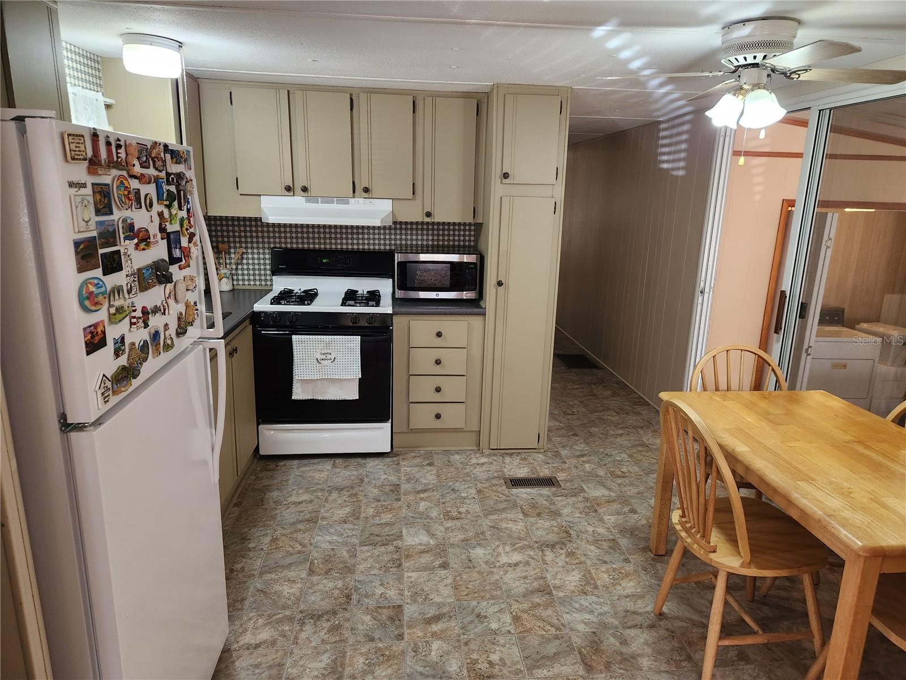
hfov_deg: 73.9
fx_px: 602
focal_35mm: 23
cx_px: 453
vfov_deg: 58.9
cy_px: 340
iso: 400
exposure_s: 1/120
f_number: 1.8
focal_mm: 5.4
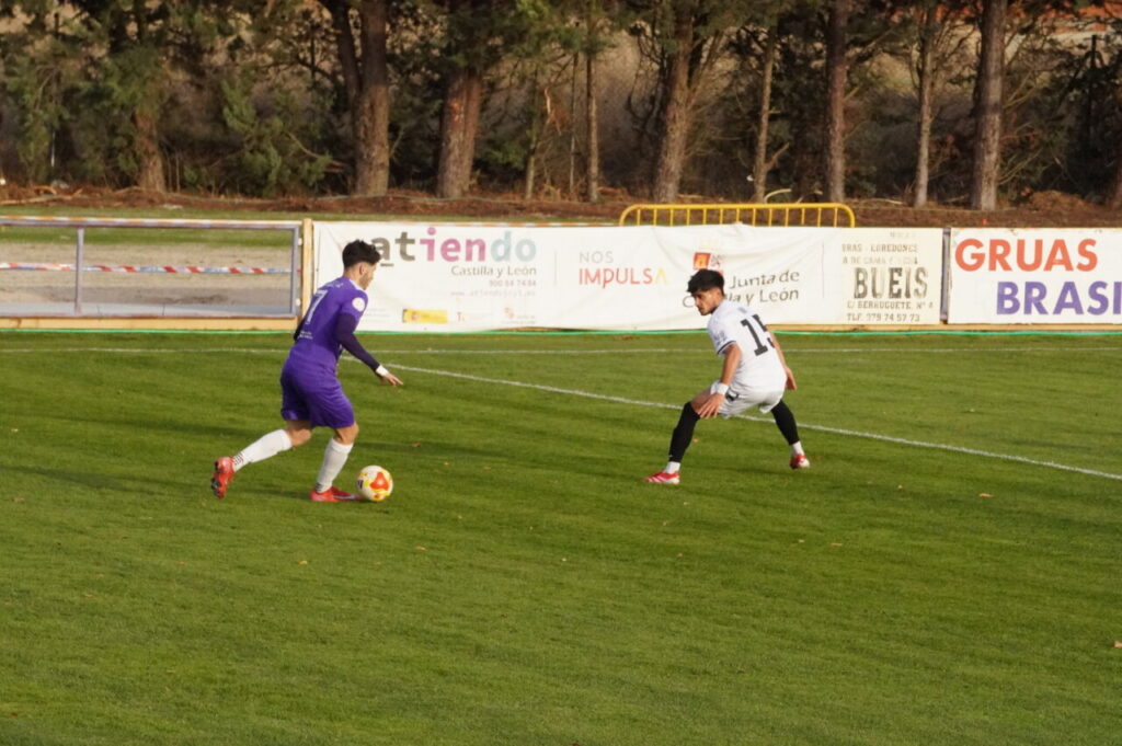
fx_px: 7427
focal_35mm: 238
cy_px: 373
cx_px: 561
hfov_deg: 8.6
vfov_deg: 5.8
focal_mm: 159
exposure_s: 1/2500
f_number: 13
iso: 6400
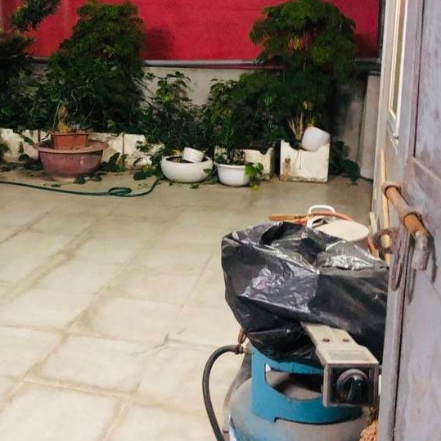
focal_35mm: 47
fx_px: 677
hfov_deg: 35.6
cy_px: 148
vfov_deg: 35.7
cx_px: 134
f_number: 1.8
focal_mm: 3.99
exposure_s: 1/4
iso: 160
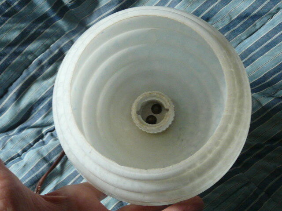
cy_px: 106
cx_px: 141
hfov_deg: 42.1
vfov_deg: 32.2
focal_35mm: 45
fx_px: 367
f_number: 2.8
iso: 200
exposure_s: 1/30
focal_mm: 4.6
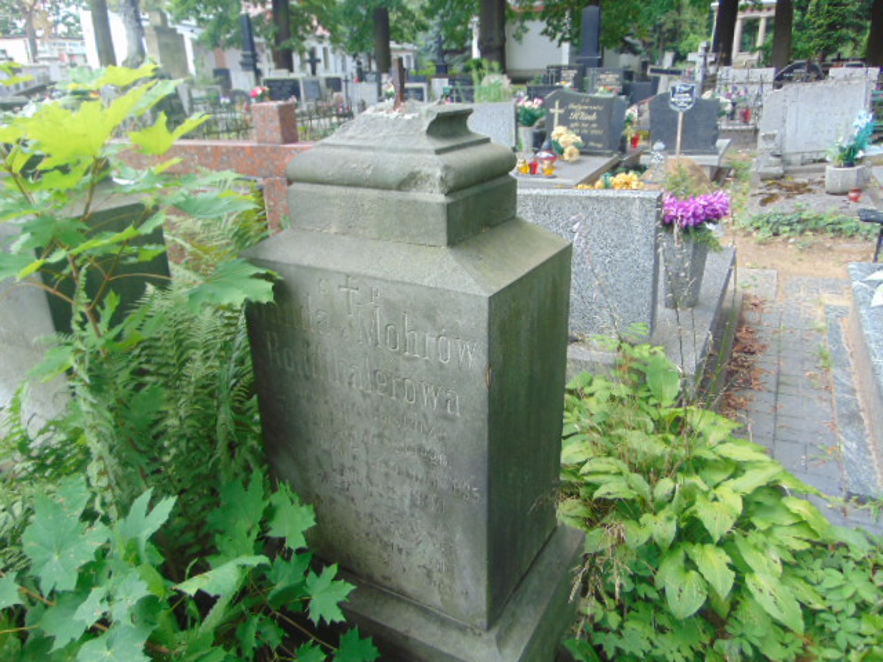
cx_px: 442
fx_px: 638
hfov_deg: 69.4
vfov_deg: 54.9
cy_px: 331
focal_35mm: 25
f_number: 3
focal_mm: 4.5
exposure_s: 1/80
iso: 80
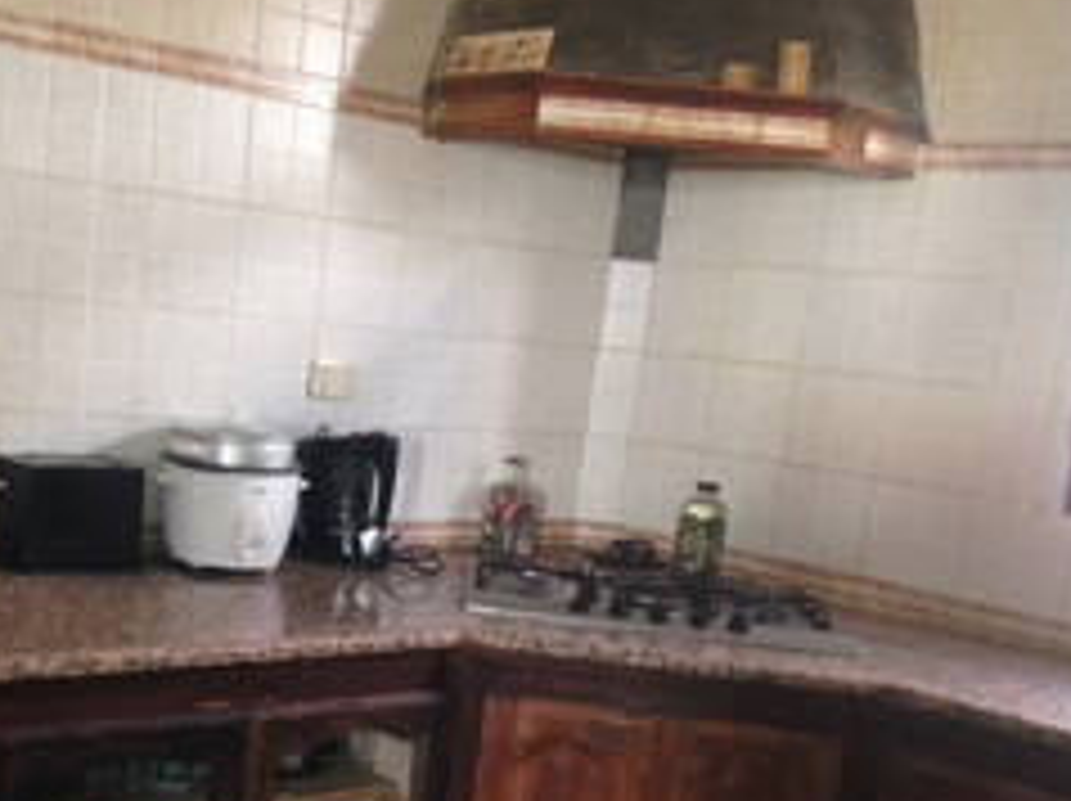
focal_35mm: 50
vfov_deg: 28.7
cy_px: 572
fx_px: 1545
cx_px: 320
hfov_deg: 37.6
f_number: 2.4
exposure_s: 1/20
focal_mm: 4.12
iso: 160
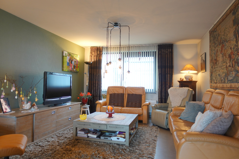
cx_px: 120
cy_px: 80
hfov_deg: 73.7
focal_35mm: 24
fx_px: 159
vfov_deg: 53.1
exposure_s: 1/30
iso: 160
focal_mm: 8.8
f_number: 1.8
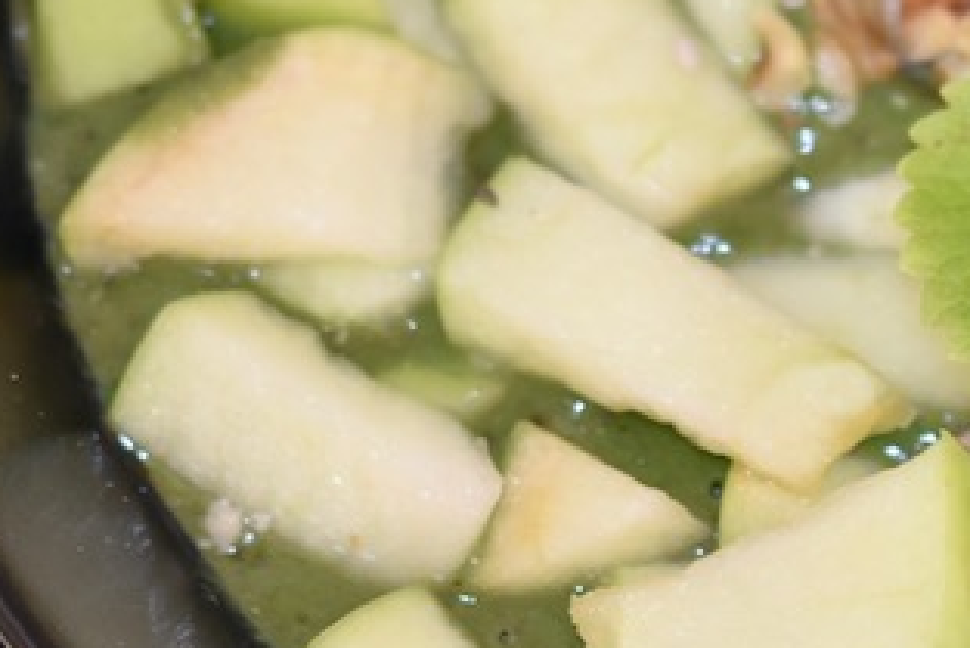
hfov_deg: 4.0
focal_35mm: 515
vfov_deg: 2.7
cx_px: 1168
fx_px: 13872
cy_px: 157
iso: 800
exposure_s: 1/60
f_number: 3.2
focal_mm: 105
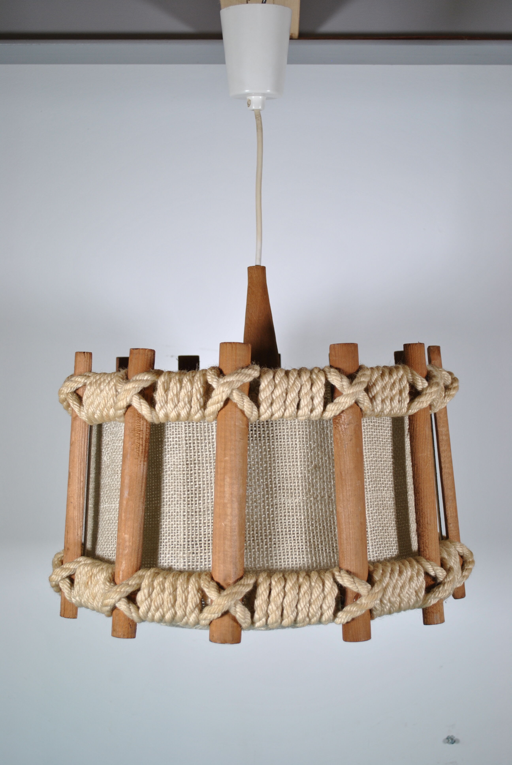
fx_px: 1021
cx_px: 256
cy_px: 382
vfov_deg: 41.1
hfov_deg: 28.2
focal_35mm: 48
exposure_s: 1/60
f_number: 4.8
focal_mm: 32
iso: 200
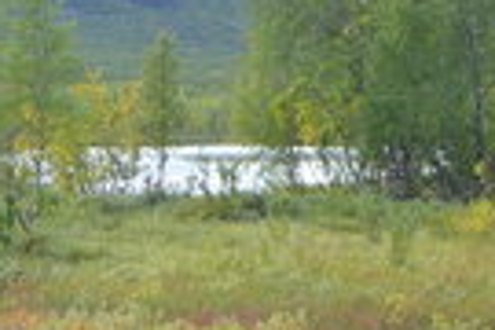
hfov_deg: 15.1
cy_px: 436
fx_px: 1760
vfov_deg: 10.5
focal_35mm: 128
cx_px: -182
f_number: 2.8
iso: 80
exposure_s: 1/200
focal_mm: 4.7
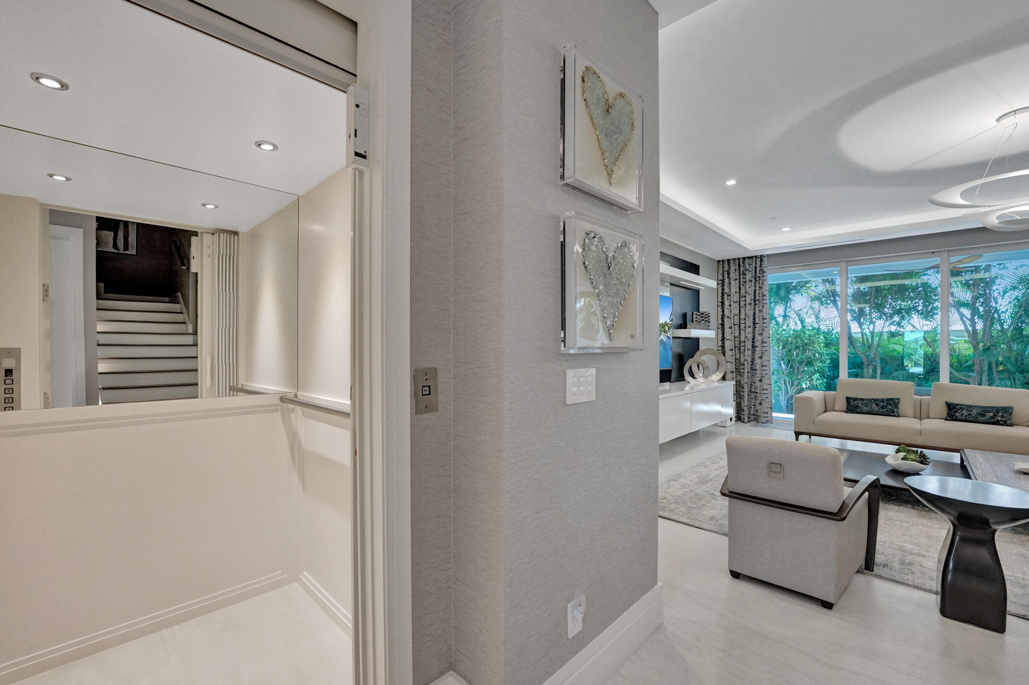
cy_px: 342
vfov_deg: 81.2
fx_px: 400
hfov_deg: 104.3
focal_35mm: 14
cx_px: 514
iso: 2500
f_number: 6.3
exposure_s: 1/250
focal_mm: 14
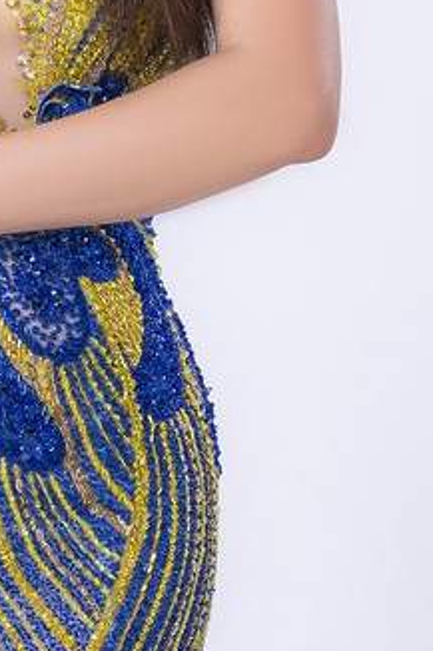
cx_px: -50
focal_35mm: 206
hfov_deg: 6.6
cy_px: 259
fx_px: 3720
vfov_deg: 10.0
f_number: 7.1
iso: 100
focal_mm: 52
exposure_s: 1/160
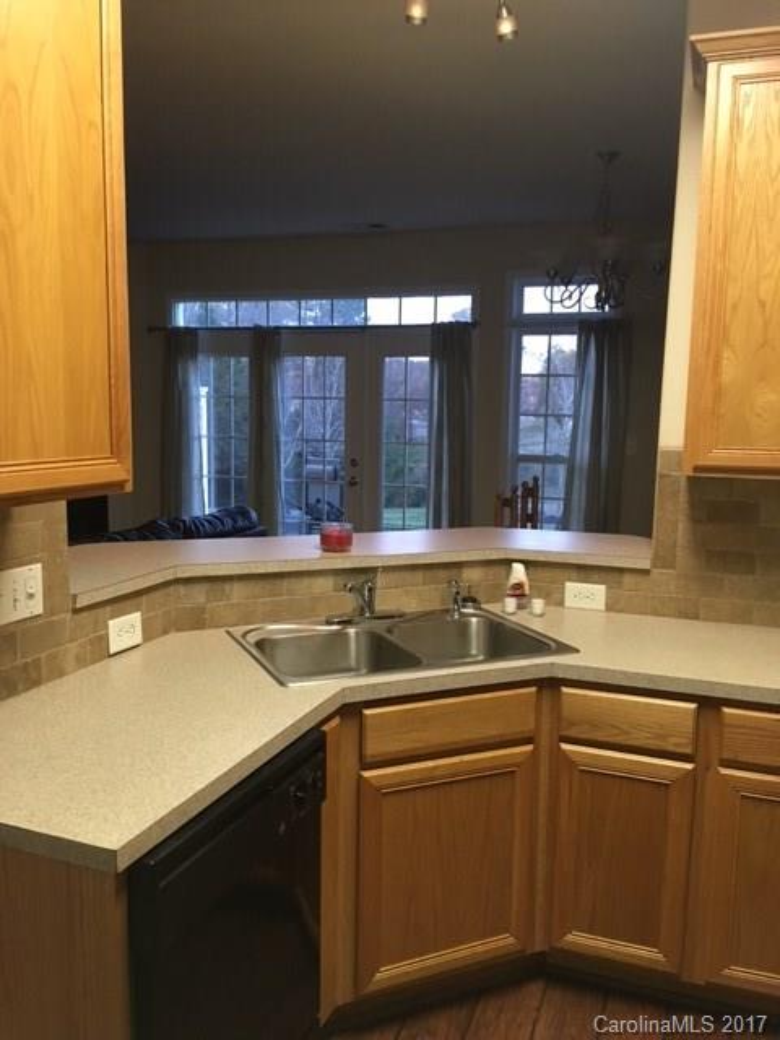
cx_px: 390
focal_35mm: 29
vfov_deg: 61.7
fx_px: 871
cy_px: 520
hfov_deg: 48.2
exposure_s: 1/30
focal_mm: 4.15
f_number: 2.2
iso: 125
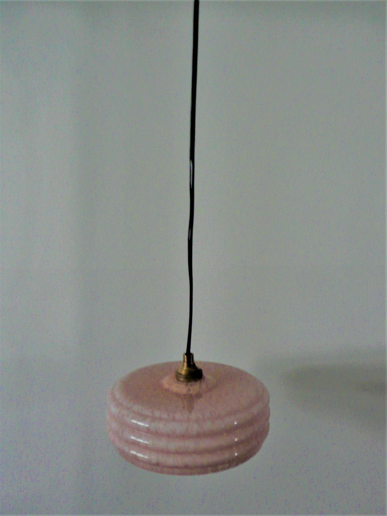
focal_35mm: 28
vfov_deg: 63.4
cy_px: 258
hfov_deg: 49.7
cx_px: 194
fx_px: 417
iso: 200
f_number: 3.3
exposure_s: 1/8
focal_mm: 4.6
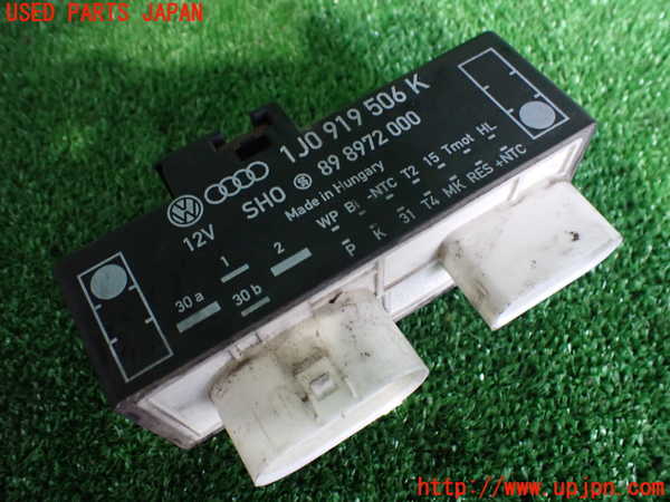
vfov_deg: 46.8
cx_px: 335
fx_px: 581
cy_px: 251
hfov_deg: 60.0
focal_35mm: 30
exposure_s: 1/50
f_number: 2.3
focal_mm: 5.4
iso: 800
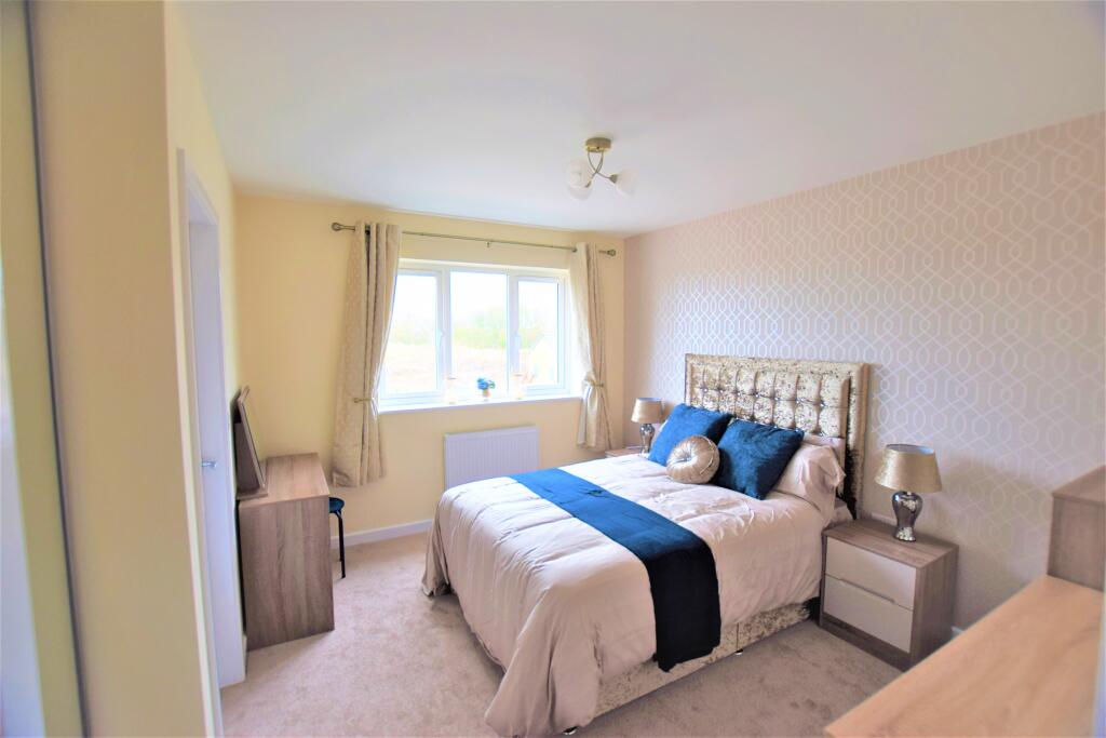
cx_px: 553
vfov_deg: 77.3
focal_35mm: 15
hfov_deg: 100.4
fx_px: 461
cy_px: 369
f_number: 4
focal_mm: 10
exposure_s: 1/60
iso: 400
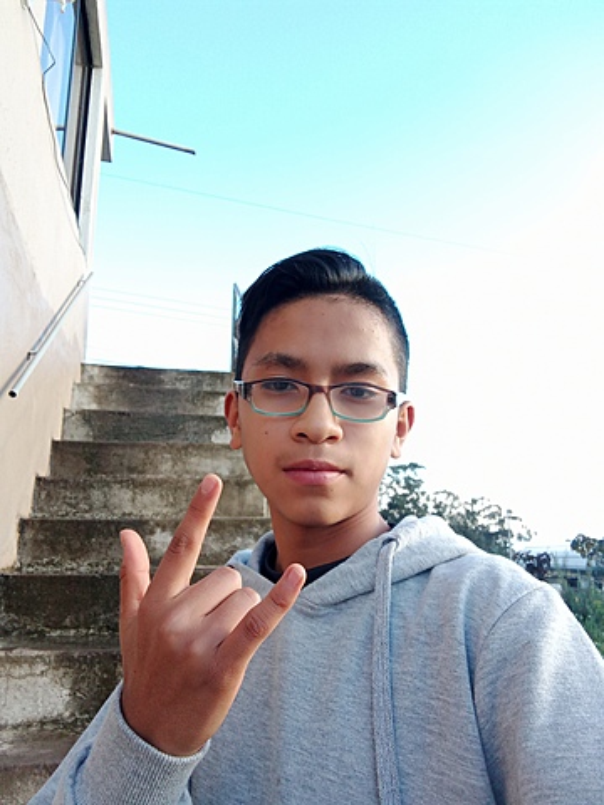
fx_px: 605
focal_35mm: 26
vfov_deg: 67.3
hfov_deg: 53.1
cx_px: 302
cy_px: 402
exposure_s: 1/100
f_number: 2.05
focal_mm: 2.78
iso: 132
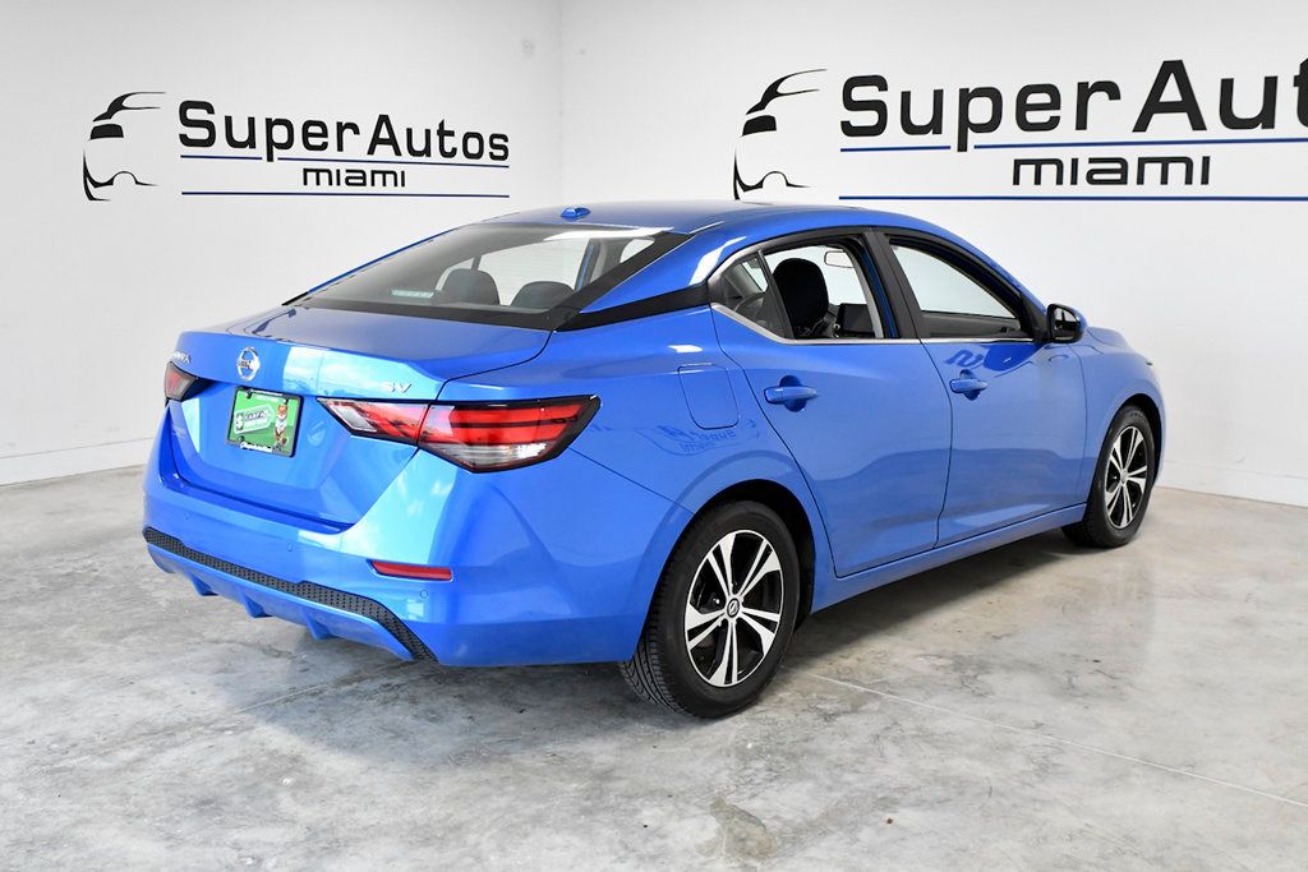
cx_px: 654
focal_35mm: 36
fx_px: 1308
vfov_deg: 36.9
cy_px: 436
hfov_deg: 53.1
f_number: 4.5
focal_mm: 24
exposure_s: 1/800
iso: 2500
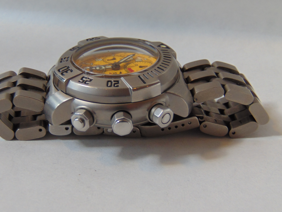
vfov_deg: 21.9
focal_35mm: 67
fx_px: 546
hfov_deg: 28.9
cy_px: 113
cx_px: 113
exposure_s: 1/80
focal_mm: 9
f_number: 3.5
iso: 80
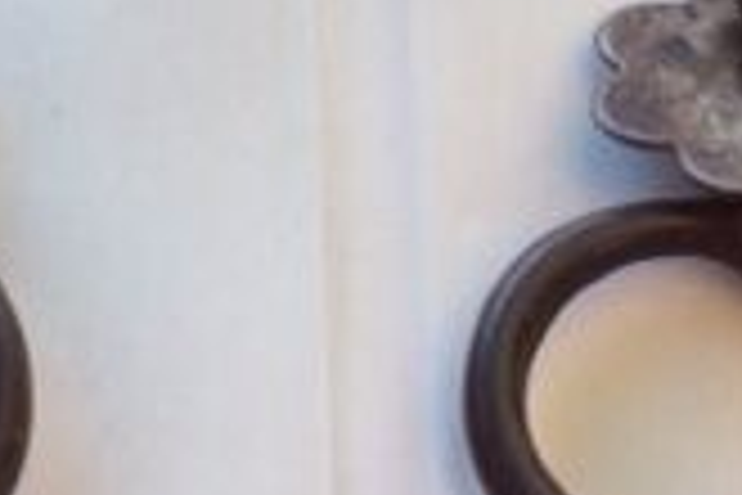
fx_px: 2659
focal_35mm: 129
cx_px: 265
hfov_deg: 15.9
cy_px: -86
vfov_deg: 10.5
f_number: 2.4
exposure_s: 1/100
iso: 32
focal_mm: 3.3
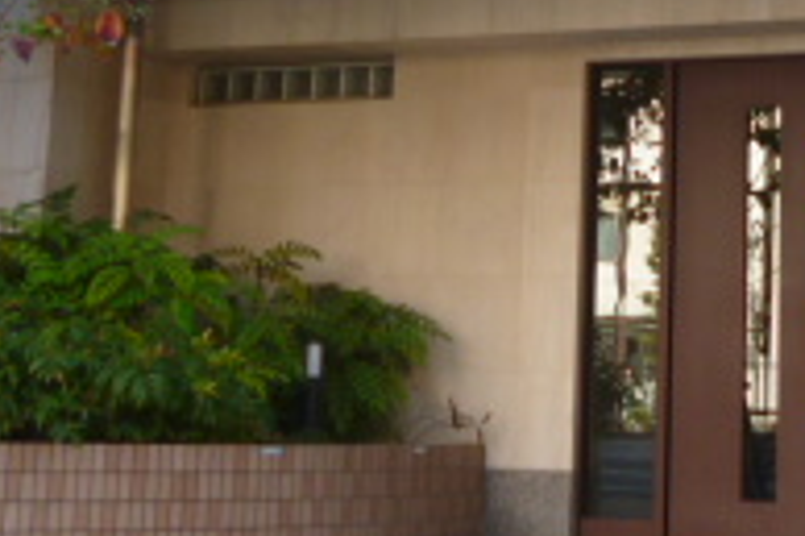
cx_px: 685
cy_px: -133
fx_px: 2145
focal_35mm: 96
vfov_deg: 13.8
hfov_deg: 20.9
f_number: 3.1
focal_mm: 5
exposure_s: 1/100
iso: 100
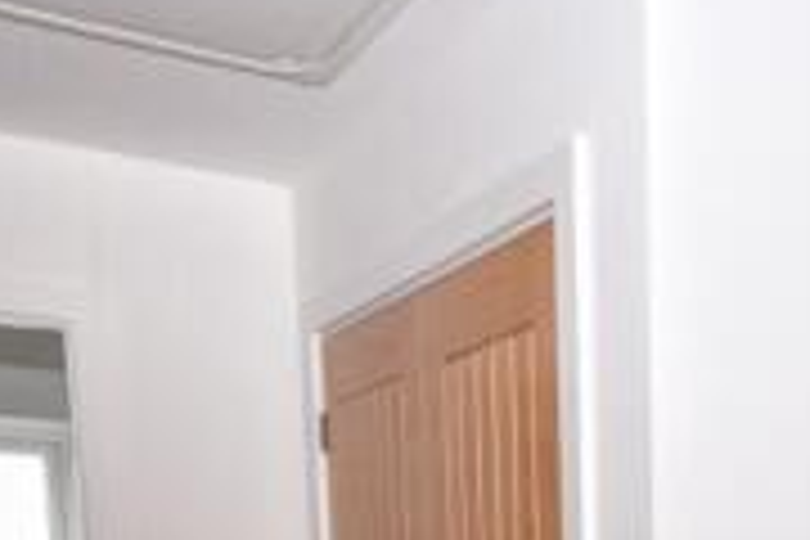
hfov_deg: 29.1
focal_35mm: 63
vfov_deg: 18.6
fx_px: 1415
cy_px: 848
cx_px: 875
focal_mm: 11.5
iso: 400
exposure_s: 1/60
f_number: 8
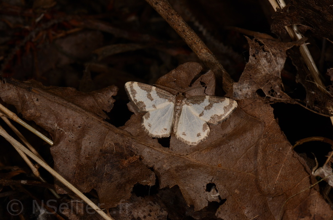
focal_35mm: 128
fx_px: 1177
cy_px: 110
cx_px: 166
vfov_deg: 10.7
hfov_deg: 16.1
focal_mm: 85
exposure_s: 1/60
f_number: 22
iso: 100
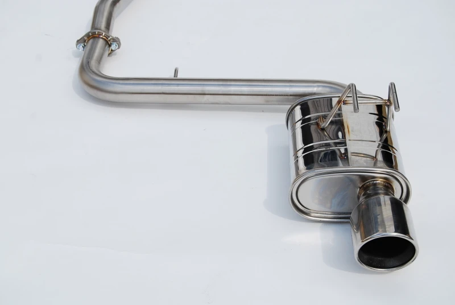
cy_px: 152
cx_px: 228
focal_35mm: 63
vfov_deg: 21.6
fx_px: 797
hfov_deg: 31.8
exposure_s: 1/250
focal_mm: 42
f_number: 8
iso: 100
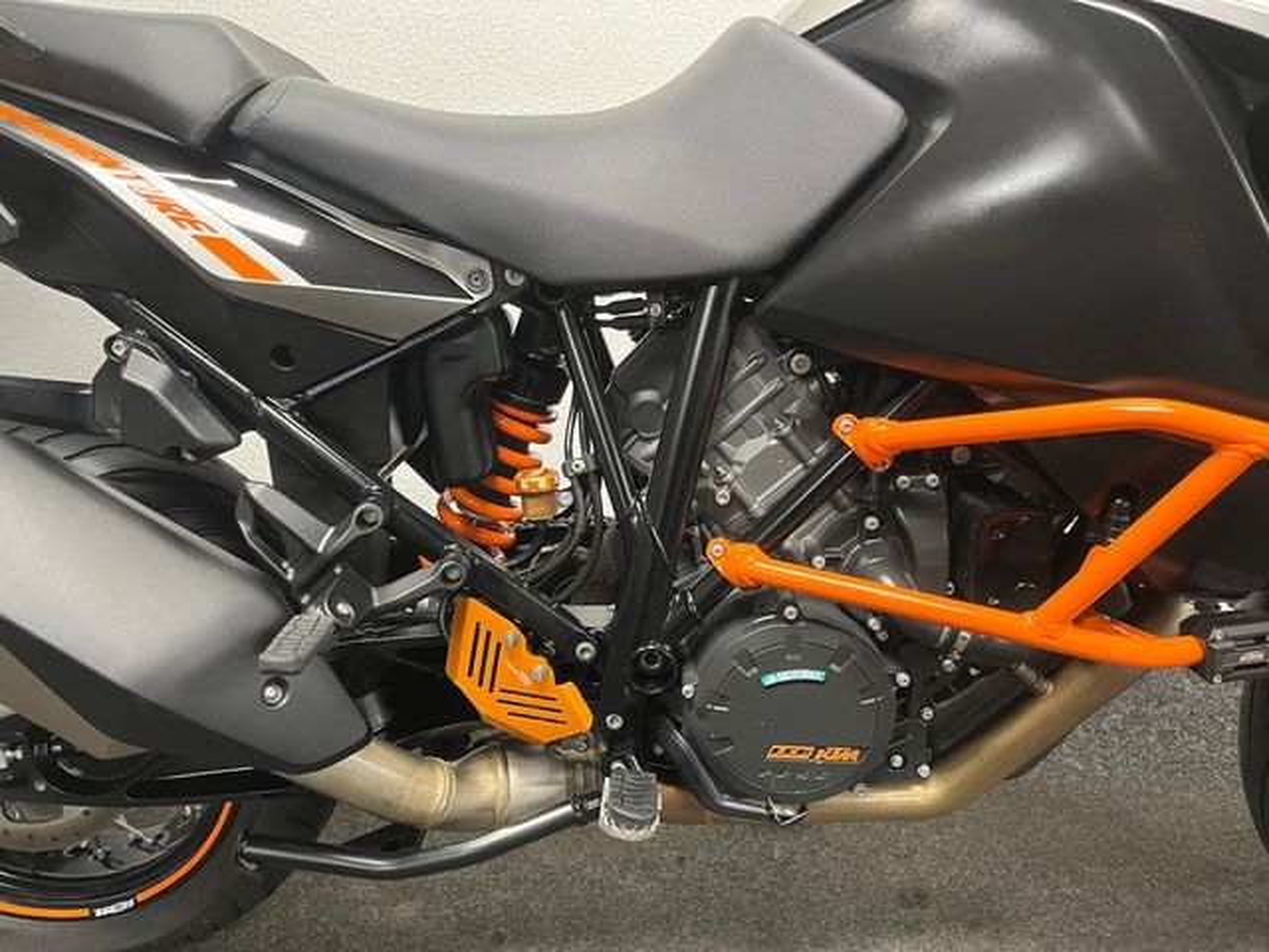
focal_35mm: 26
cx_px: 634
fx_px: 953
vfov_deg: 53.1
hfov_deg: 67.3
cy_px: 476
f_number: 1.6
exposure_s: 1/50
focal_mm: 5.1
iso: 500
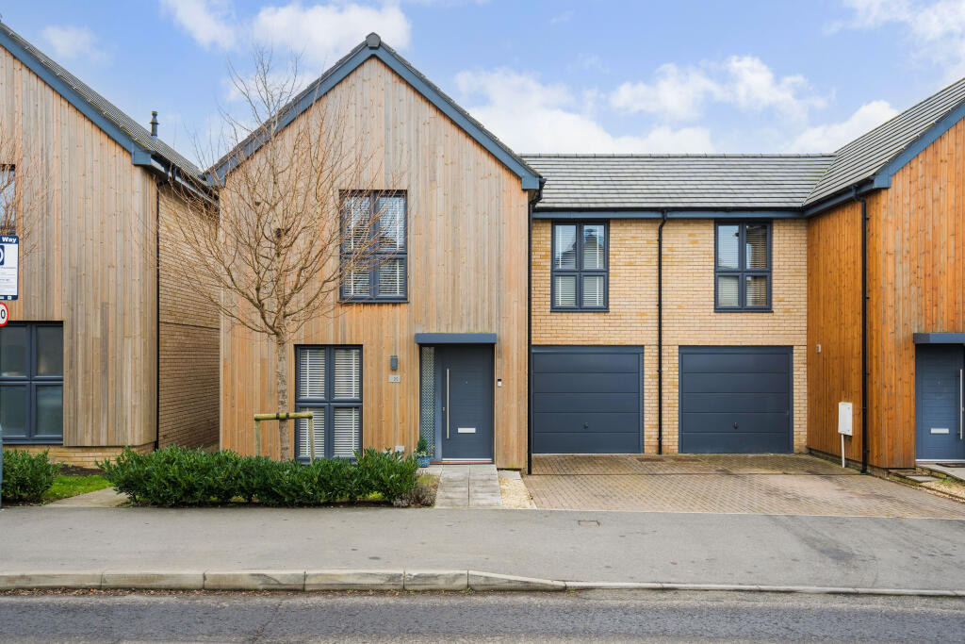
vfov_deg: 42.3
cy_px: 322
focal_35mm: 31
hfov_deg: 60.3
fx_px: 831
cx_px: 482
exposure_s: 1/100
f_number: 8
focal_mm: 31
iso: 640
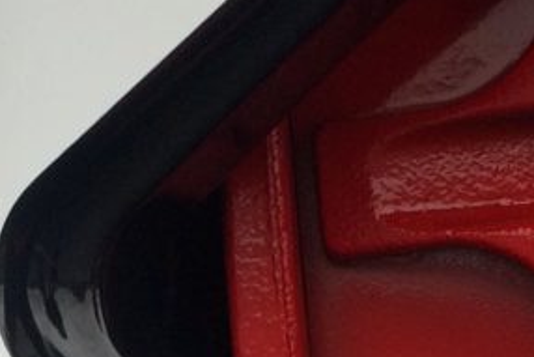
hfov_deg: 12.7
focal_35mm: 162
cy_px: 523
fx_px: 2404
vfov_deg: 8.3
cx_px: 237
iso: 32
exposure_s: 1/380
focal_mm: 4.15
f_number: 2.2
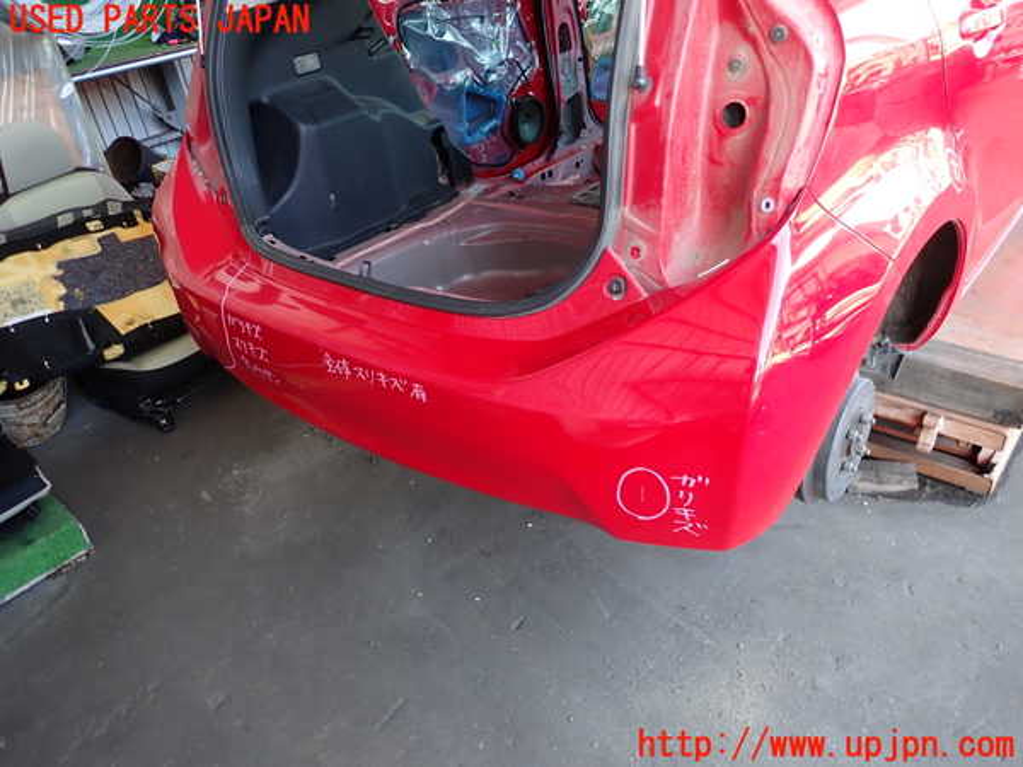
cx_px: 512
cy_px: 384
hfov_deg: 69.4
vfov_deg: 54.9
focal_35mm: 25
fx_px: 739
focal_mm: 4.5
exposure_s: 1/60
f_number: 2
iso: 125
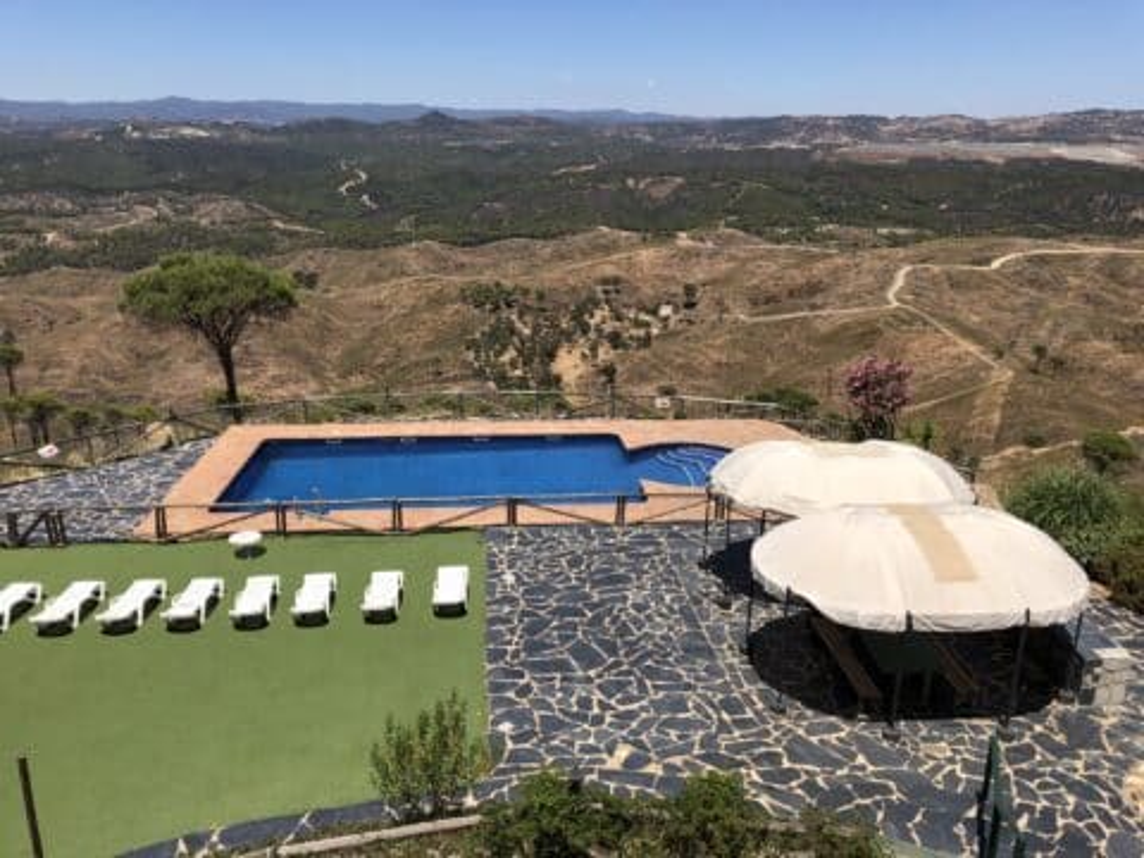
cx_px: 572
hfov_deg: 63.4
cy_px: 429
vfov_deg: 49.7
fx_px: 925
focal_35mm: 28
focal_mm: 4
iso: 20
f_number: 1.8
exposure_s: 1/2525
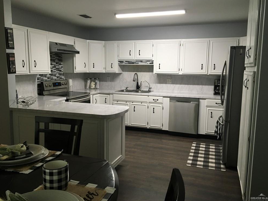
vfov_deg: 46.8
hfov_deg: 60.0
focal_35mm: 30
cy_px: 100
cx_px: 137
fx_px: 232
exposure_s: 1/30
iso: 125
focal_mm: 4.15
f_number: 2.2
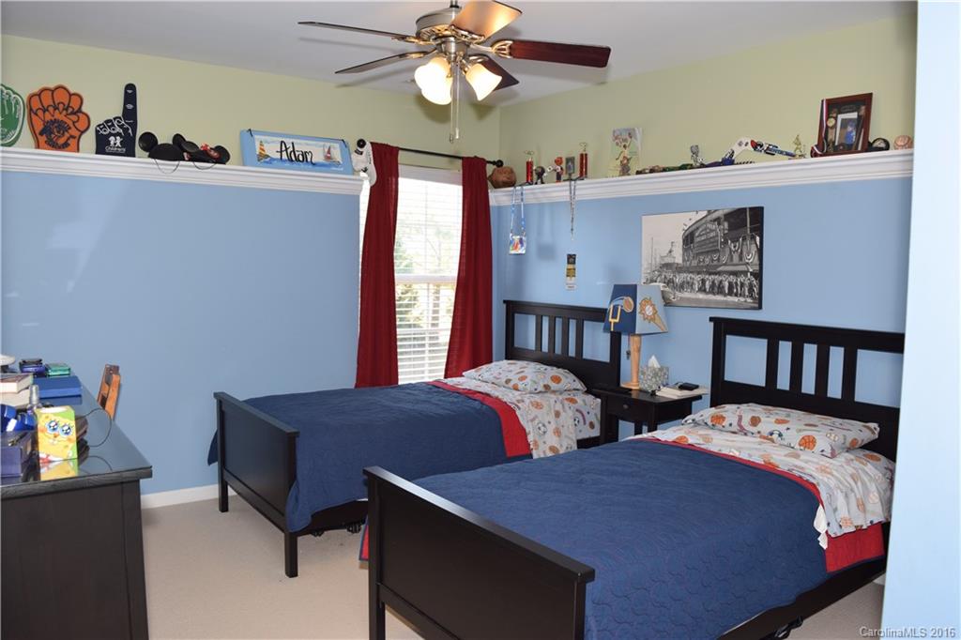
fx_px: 720
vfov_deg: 47.9
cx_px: 480
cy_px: 320
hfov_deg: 67.4
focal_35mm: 27
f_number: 5.6
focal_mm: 18
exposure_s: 1/60
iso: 400
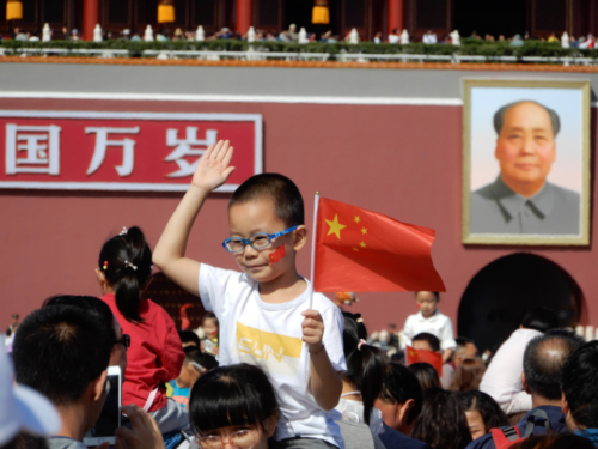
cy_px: 224
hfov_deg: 5.0
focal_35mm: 400
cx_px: 299
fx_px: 6910
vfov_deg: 3.7
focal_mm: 71.4
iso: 80
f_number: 6.3
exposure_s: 1/500
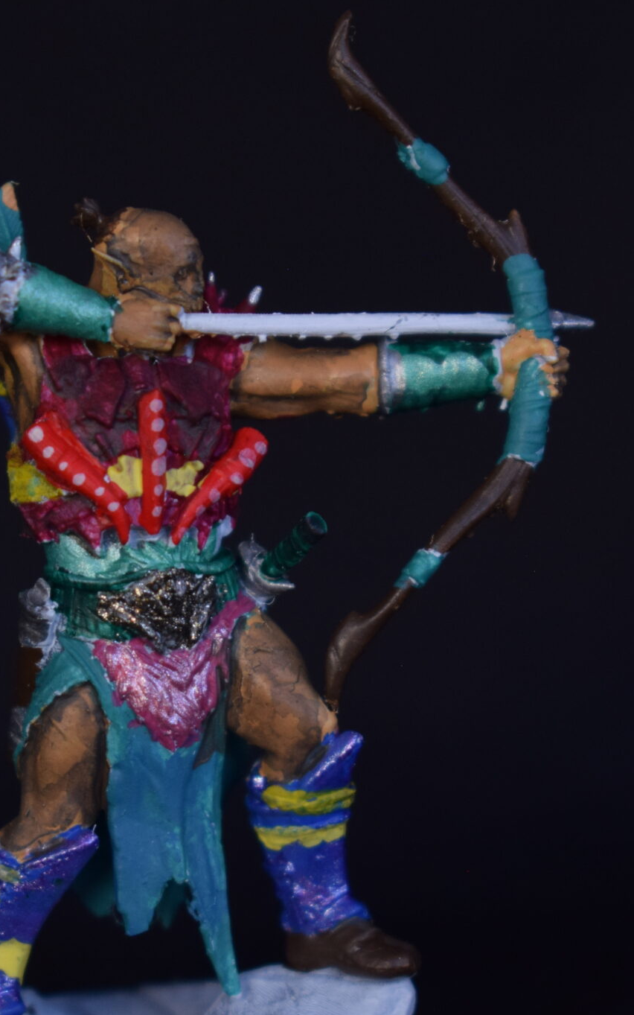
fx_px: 4366
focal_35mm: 158
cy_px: 610
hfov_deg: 8.3
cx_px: 172
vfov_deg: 13.2
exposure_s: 1/30
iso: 400
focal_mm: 55
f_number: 5.6
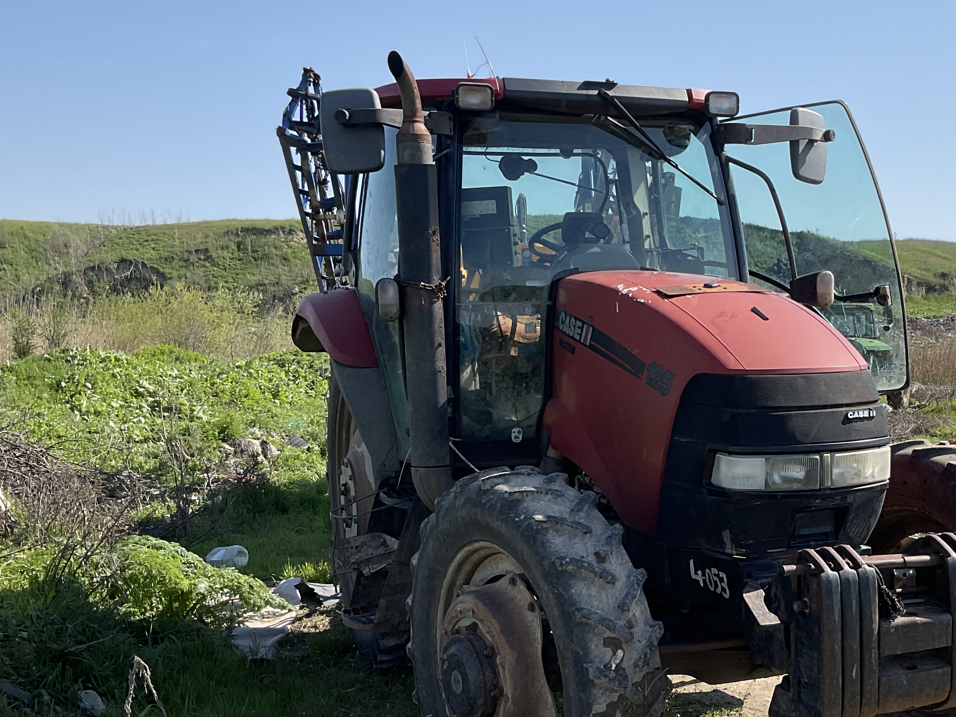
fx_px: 1298
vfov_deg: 30.7
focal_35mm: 47
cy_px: 451
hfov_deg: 39.6
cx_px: 687
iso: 16
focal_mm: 3
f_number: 1.8
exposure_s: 1/1675
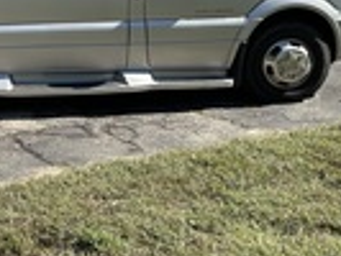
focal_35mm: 63
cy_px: 1
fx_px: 621
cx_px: -54
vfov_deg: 22.4
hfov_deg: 27.5
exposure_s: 1/2353
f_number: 1.78
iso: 80
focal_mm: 6.86
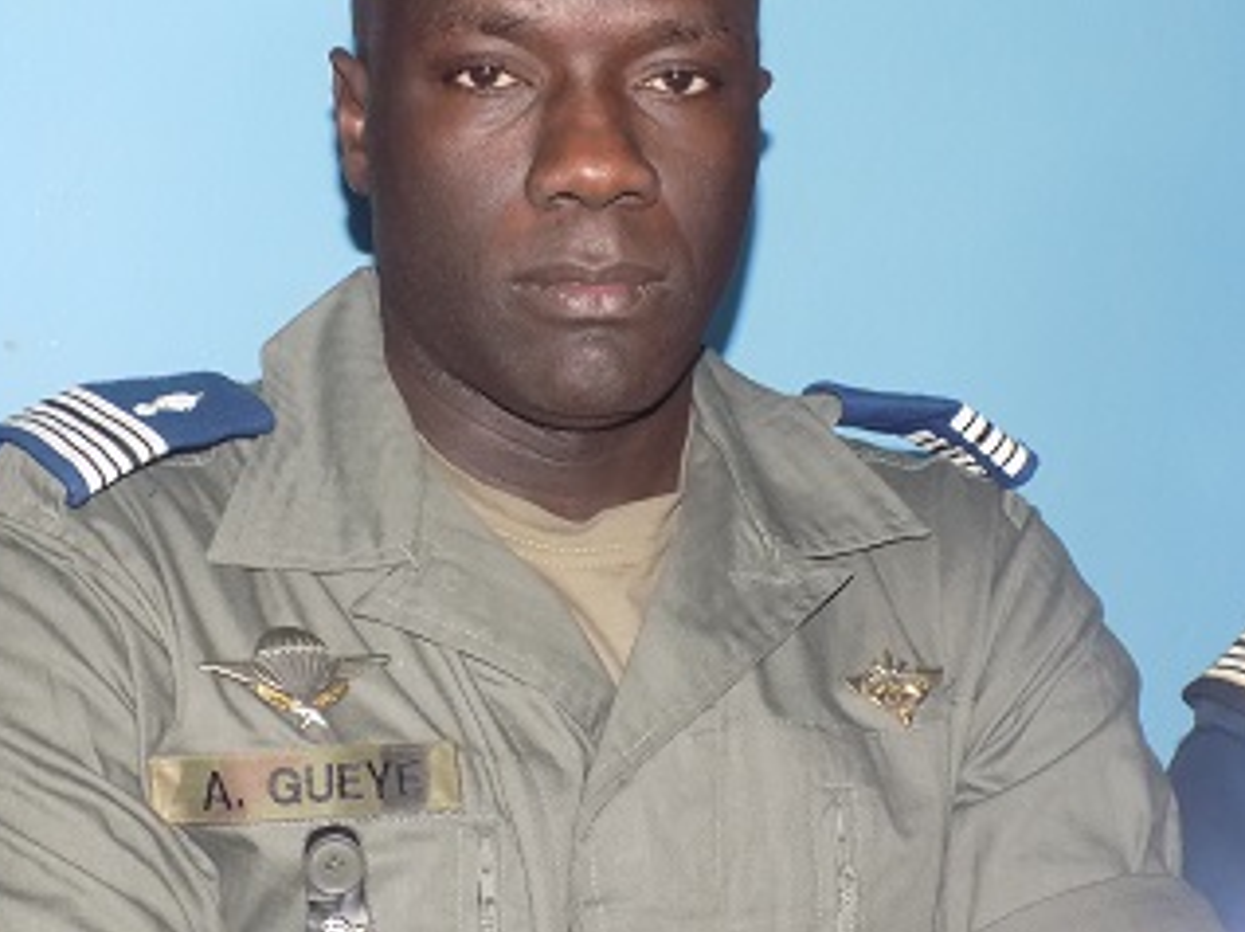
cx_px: 552
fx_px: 2588
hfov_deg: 27.0
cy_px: 392
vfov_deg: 20.4
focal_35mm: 72
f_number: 3.9
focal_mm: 9.3
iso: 360
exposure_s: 1/30
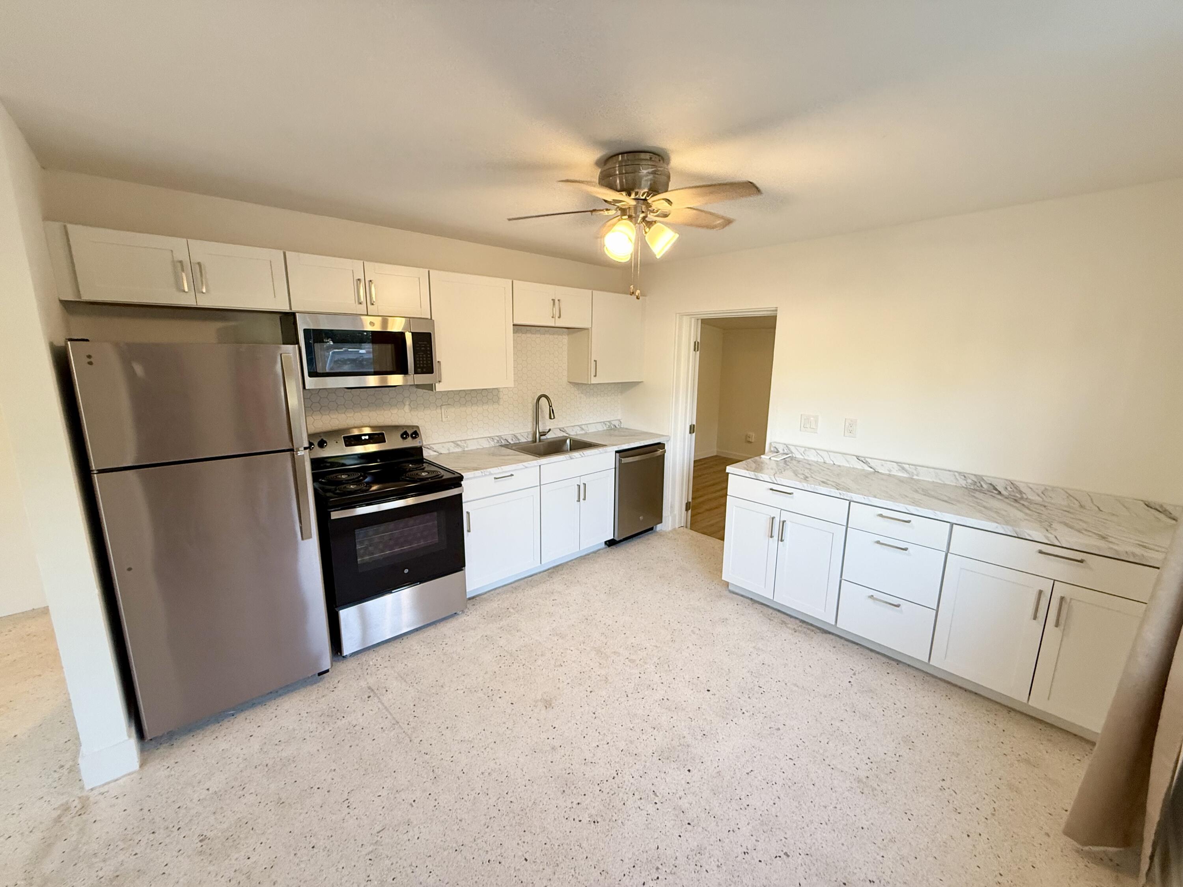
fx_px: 478
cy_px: 444
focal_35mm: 14
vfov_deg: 85.7
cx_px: 592
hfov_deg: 102.1
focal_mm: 2.22
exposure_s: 1/120
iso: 250
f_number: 2.2
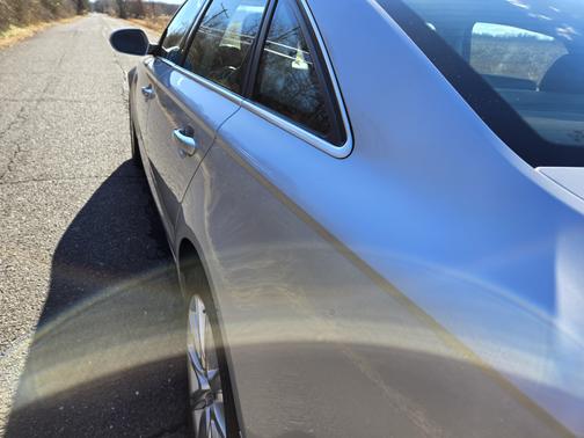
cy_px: 219
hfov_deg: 73.9
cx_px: 292
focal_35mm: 23
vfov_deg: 58.9
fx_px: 388
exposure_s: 1/516
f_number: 1.8
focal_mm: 5.4
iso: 25
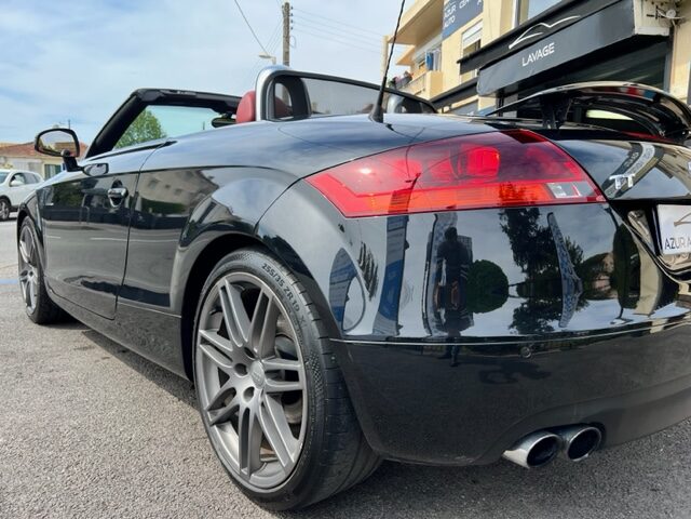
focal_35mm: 26
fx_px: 519
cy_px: 260
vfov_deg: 53.1
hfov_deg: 67.3
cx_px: 346
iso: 50
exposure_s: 1/1295
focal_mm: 5.7
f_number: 1.5
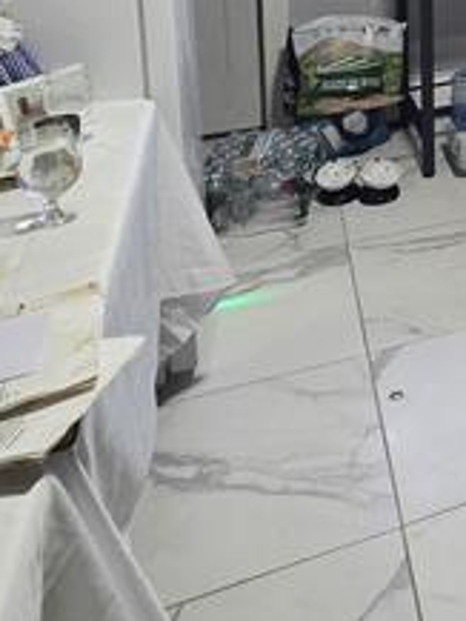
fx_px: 825
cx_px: 752
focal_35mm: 46
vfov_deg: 34.3
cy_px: -97
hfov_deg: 23.2
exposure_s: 1/60
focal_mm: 2.2
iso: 250
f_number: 2.2
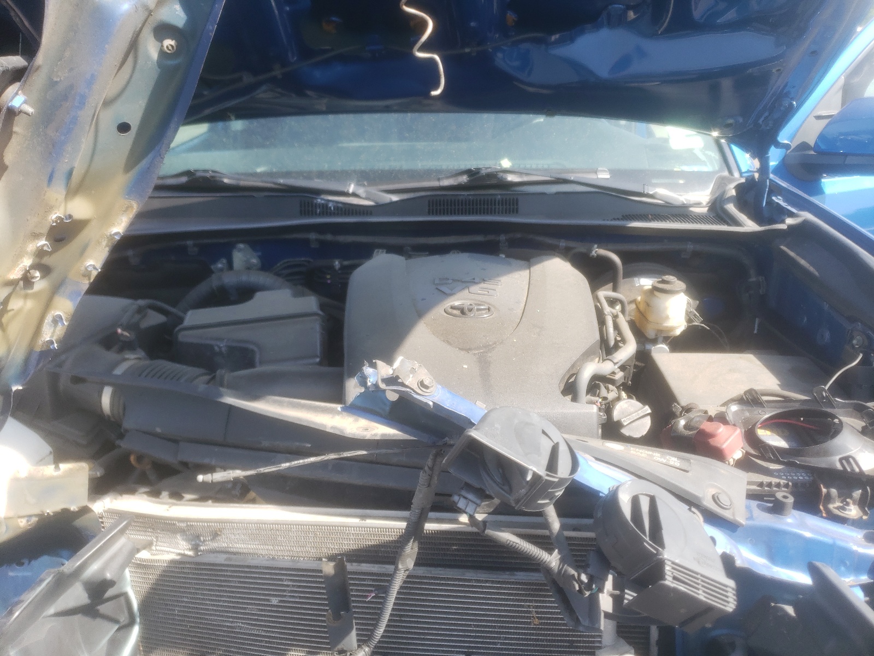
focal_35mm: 26
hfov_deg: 67.3
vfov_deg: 53.1
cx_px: 437
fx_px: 656
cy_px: 328
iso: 50
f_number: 1.5
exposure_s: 1/476
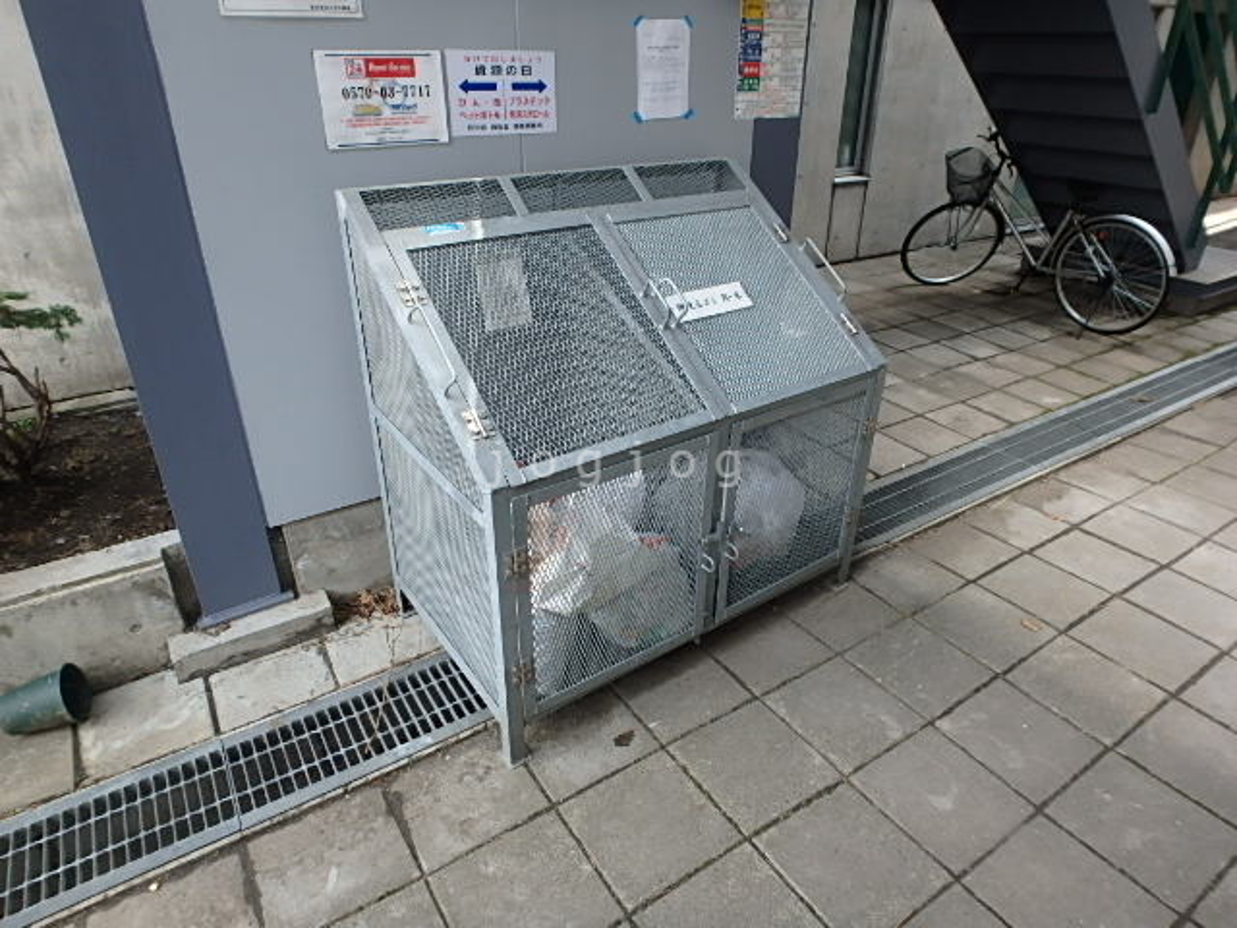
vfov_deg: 63.4
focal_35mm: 21
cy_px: 464
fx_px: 750
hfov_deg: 79.0
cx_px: 618
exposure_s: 1/100
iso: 125
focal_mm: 3.7
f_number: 3.5
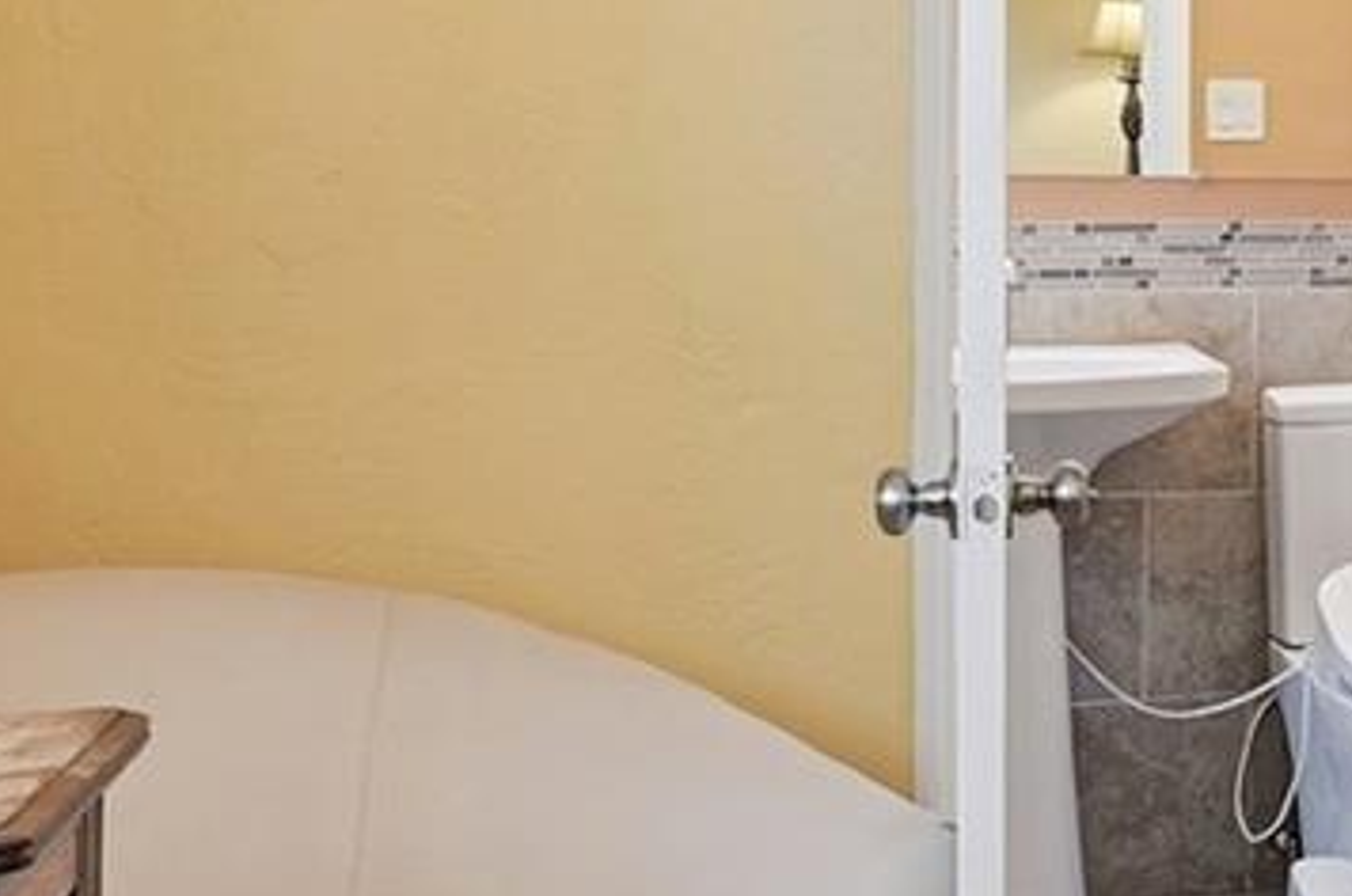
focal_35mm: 72
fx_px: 2699
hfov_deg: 24.3
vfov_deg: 18.7
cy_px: 218
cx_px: 1800
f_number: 9
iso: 250
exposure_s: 1/160
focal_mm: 16
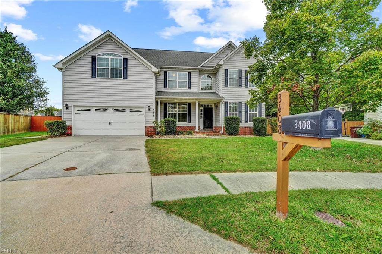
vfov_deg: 77.2
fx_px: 159
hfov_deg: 100.4
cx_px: 191
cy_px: 127
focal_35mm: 15
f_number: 8
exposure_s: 1/60
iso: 100
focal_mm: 10
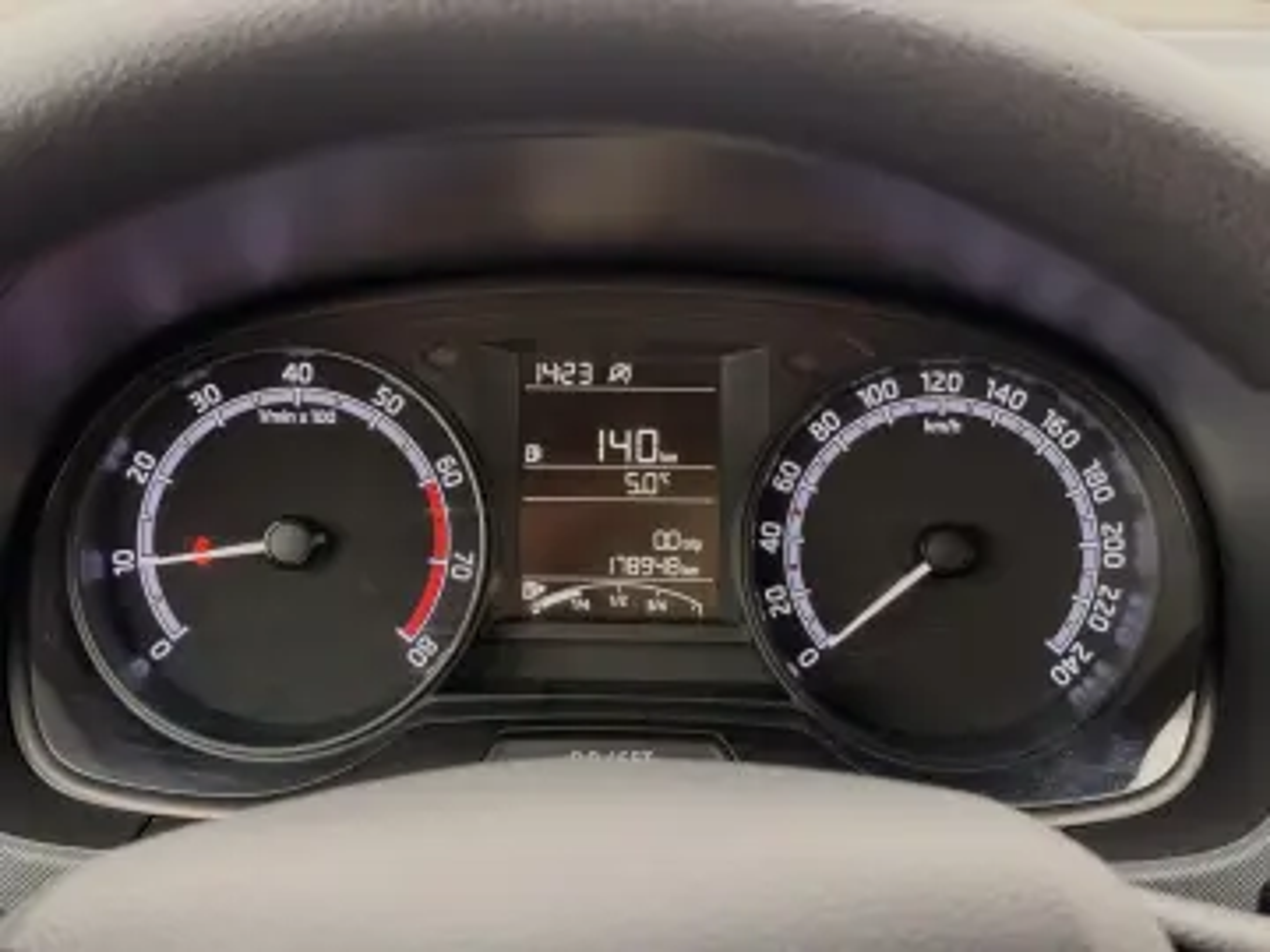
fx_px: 1761
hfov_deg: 39.7
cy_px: 476
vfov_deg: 30.3
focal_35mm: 48
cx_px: 635
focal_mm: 6.76
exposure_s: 1/60
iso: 200
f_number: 1.78
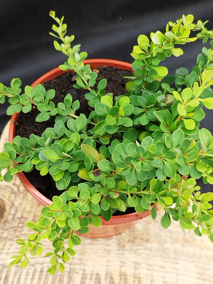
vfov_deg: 69.4
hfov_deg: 54.9
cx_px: 106
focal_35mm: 25
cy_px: 142
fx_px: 205
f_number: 1.89
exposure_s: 1/114
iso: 50
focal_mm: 5.95
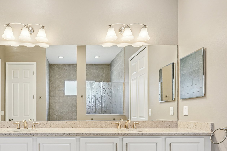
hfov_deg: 67.1
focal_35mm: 26
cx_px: 72
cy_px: 115
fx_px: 164
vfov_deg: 47.5
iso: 400
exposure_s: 1/25
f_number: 8
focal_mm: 16
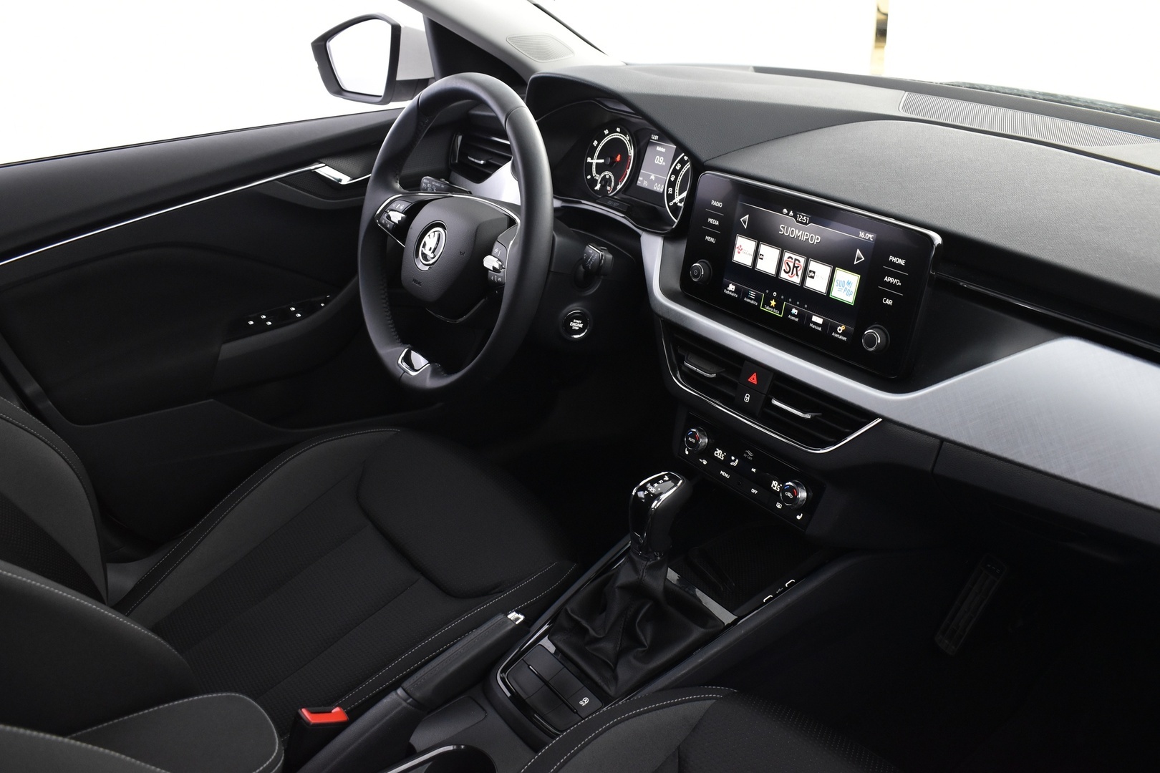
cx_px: 580
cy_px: 386
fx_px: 967
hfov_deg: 61.9
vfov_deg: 43.6
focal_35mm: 30
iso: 1250
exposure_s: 1/8
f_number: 5.6
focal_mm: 20
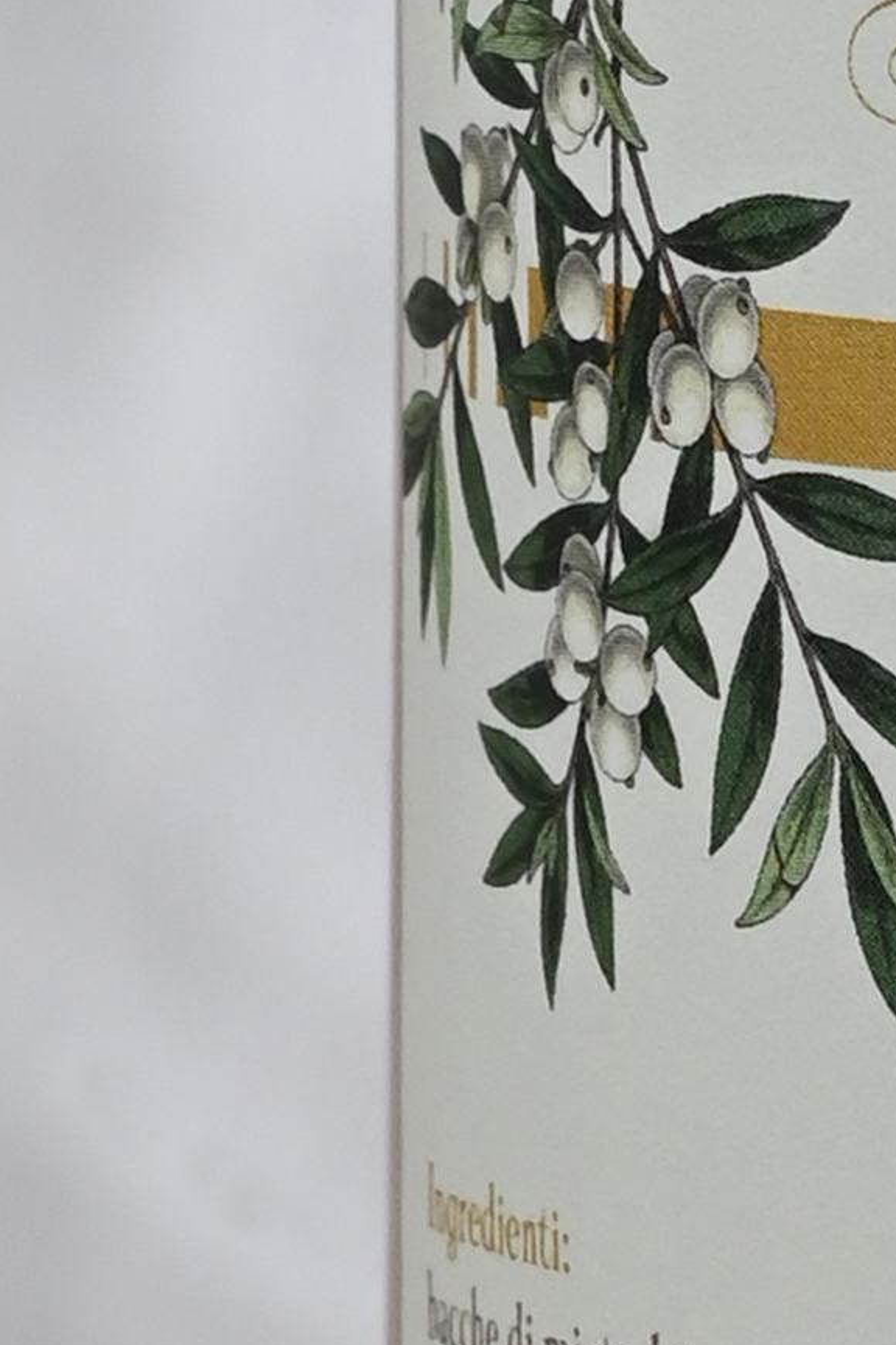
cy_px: -757
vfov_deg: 1.5
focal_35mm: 1394
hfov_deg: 1.0
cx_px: 1666
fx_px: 52039
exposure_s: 1/80
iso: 500
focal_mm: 200
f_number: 13
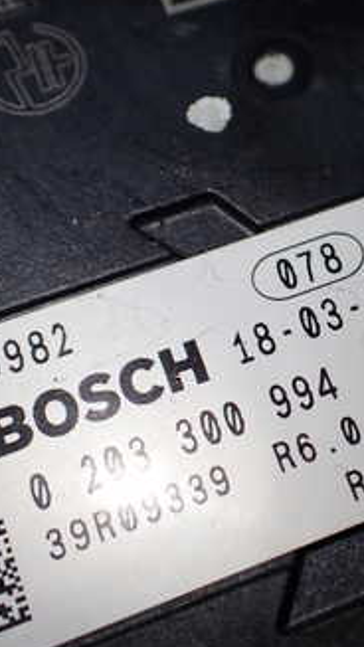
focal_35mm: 60
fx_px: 1029
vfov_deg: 34.9
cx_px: 390
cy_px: 340
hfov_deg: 19.3
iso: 100
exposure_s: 1/200
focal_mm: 5.4
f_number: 2.3
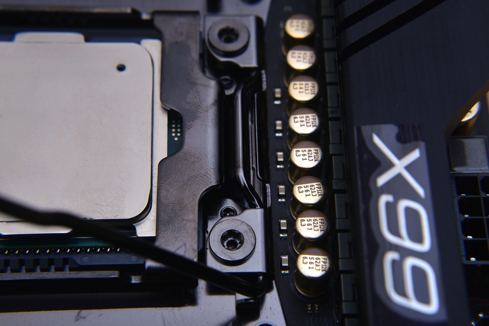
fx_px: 679
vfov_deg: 27.0
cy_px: 163
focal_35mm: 50
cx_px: 244
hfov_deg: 39.6
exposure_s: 1/100
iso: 160
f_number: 16
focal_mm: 50
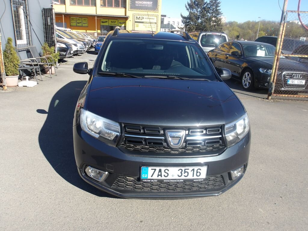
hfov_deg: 65.3
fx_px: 240
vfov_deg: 51.4
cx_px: 154
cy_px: 116
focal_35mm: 27
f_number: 3
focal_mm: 4.9
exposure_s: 1/811
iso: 100
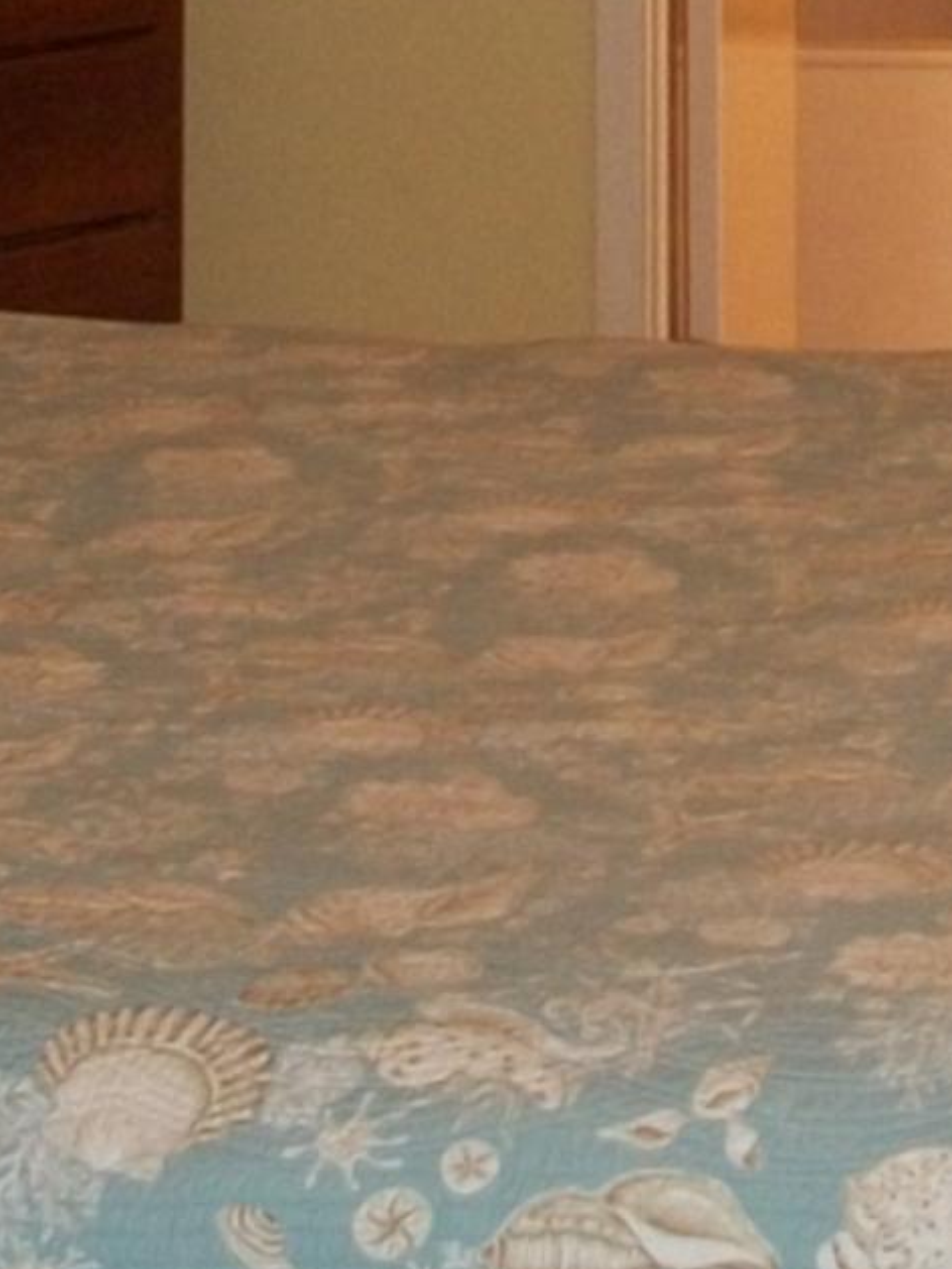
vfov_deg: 11.6
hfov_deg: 8.8
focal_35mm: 167
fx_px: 6122
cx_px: 972
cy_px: -240
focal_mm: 6.3
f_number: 3.1
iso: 160
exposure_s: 1/30
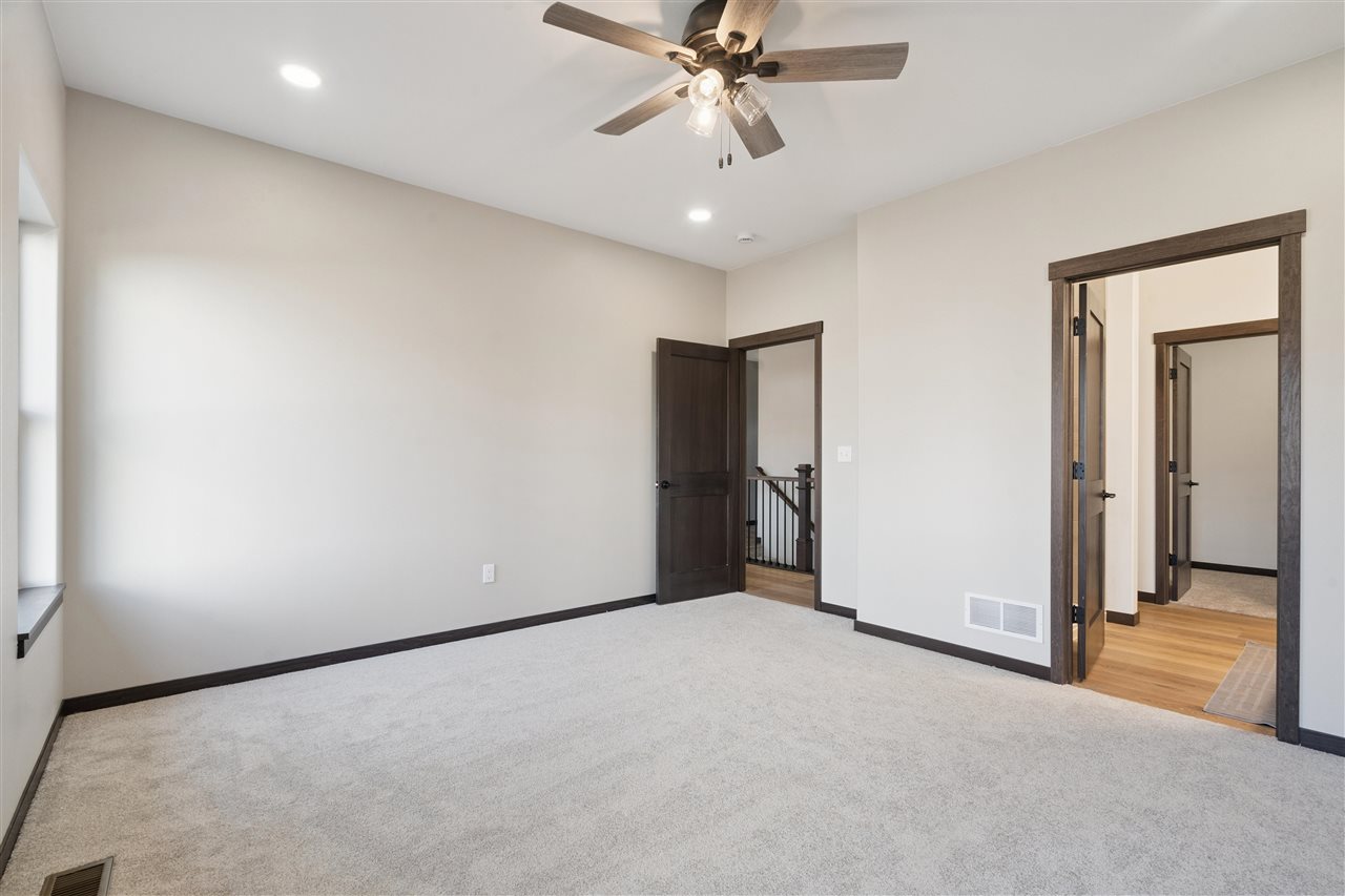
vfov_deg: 73.7
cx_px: 672
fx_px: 598
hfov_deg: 96.7
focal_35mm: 16
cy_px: 448
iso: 400
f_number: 10
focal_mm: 16
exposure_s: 1/10
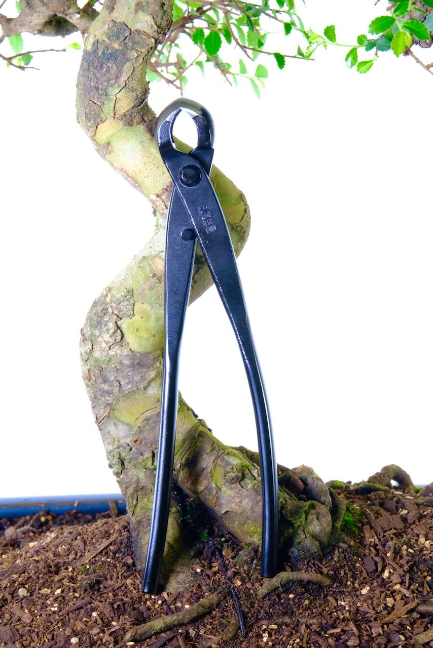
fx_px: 3462
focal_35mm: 192
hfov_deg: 7.2
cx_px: 216
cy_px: 324
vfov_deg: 10.7
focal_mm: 128
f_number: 18
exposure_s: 1/8
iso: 3200
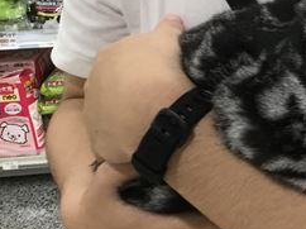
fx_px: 680
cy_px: 95
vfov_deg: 19.1
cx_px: 377
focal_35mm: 77
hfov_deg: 23.0
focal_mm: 3.3
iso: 80
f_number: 2.4
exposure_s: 1/30
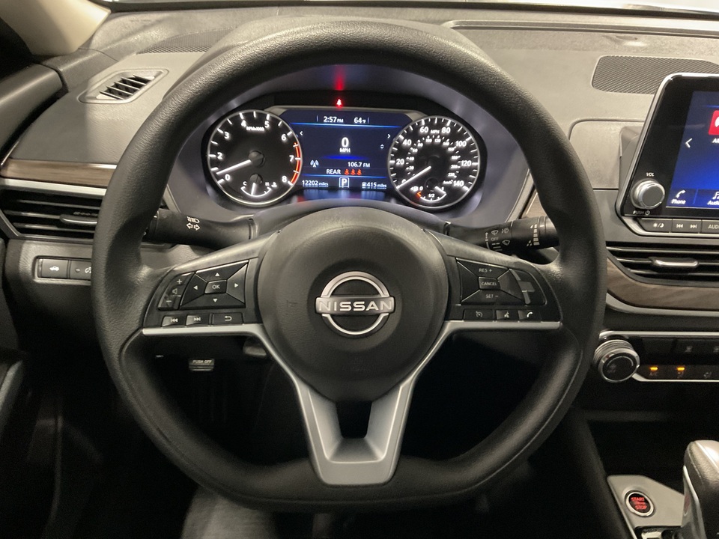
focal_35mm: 29
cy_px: 270
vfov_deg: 48.2
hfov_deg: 61.7
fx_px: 602
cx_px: 360
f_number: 1.8
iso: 400
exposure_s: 1/25
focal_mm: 3
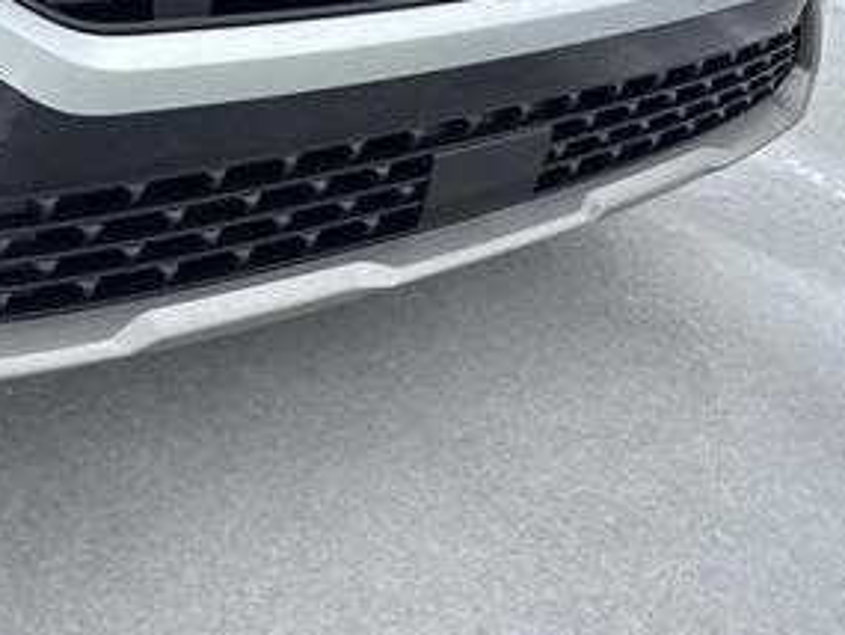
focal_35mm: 46
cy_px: 172
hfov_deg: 41.2
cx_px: 403
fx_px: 1123
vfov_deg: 31.1
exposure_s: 1/1420
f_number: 1.6
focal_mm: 5.96
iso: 50
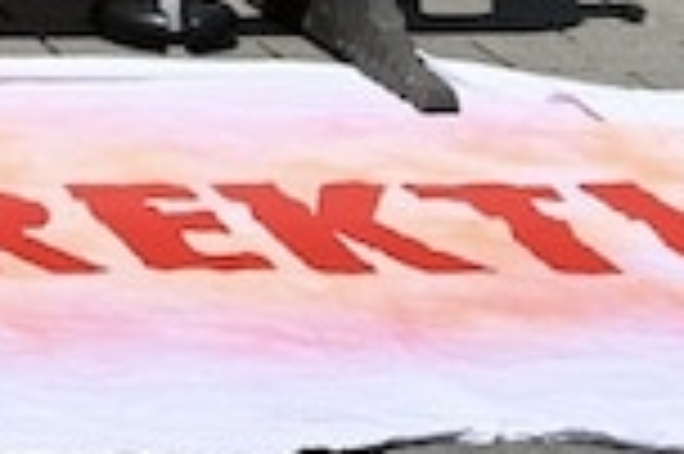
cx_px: -1184
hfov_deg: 8.6
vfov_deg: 6.3
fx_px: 3967
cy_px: -623
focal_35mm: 209
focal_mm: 31
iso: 100
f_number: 11
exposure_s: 1/200
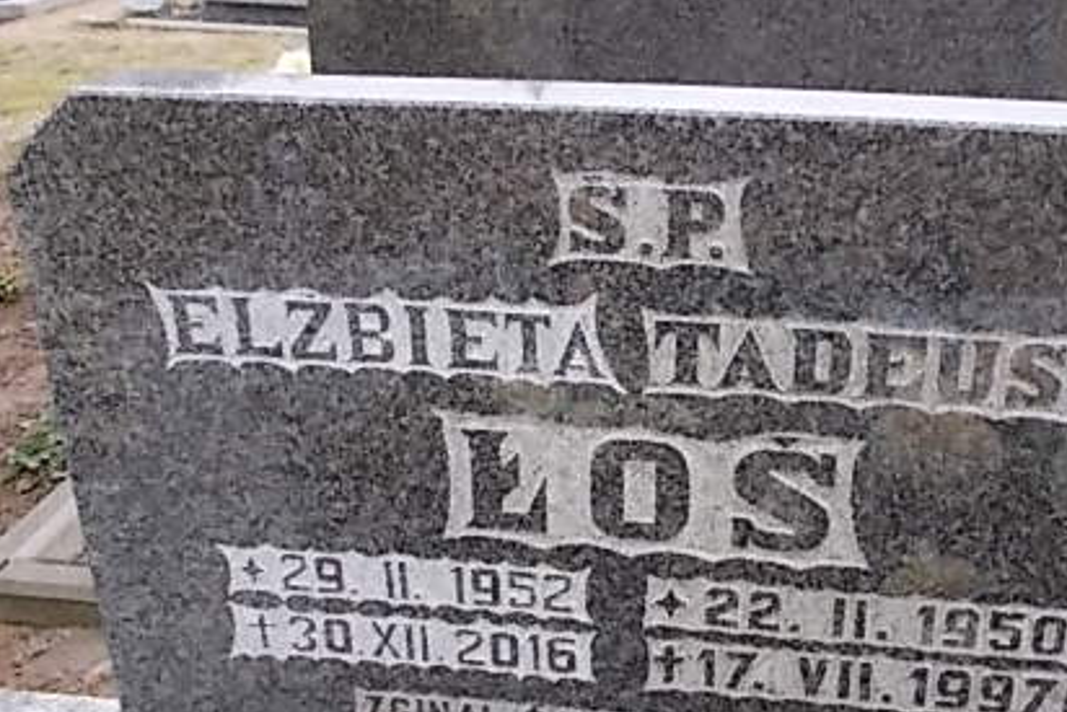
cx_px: 699
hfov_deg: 45.8
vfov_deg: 31.9
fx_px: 1245
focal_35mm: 42
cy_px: 350
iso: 100
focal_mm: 4.6
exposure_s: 1/25
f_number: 3.2
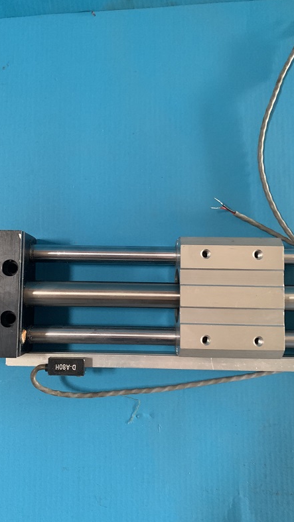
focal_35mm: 29
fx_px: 402
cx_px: 127
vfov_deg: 66.1
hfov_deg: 40.1
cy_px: 265
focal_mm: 4.25
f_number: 1.8
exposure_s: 1/43
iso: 400
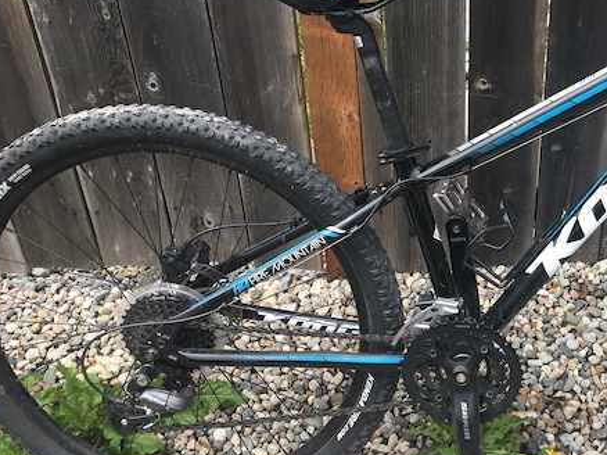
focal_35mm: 53
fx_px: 929
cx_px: 542
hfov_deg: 34.3
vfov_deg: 27.4
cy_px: 176
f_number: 2.2
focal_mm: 4.15
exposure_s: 1/227
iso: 25
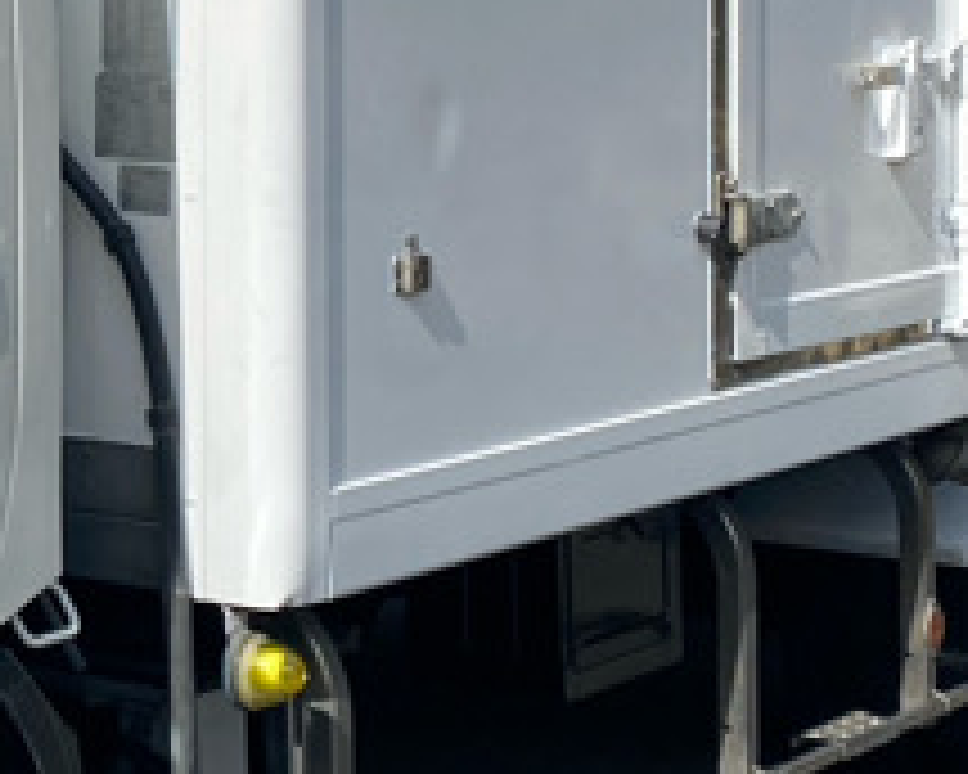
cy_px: -9
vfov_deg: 12.6
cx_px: -374
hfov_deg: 15.0
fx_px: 3467
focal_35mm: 121
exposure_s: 1/4608
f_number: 1.8
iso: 32
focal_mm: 4.25
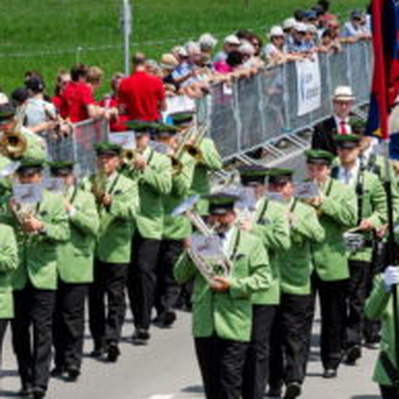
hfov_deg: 5.1
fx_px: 4460
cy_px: 325
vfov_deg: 5.1
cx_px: 2
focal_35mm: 342
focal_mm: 80
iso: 140
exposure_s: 1/200
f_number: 11
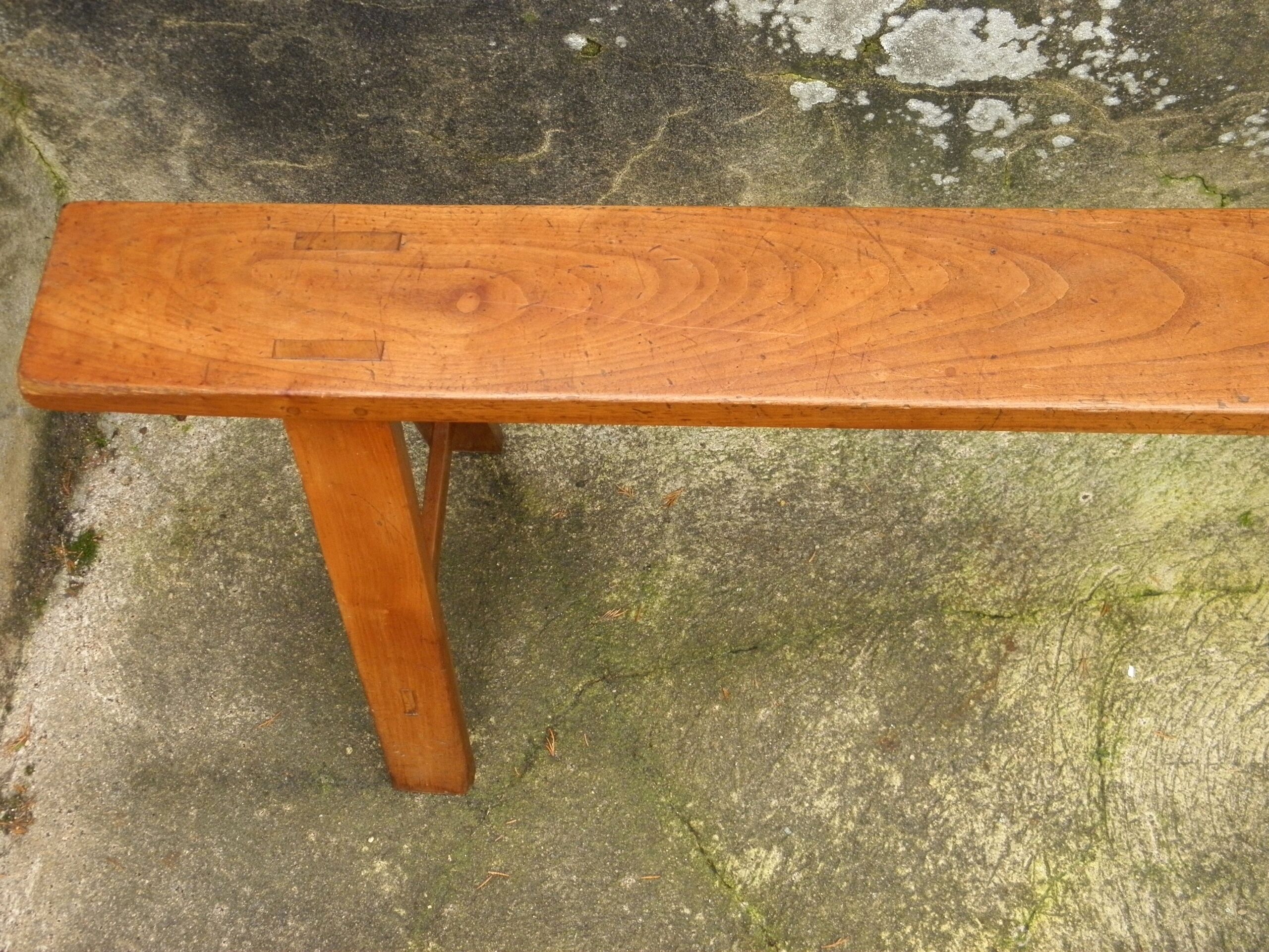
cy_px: 476
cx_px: 634
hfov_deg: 47.9
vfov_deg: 36.8
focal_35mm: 39
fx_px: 1430
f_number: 3.8
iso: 200
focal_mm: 7.1
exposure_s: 1/40
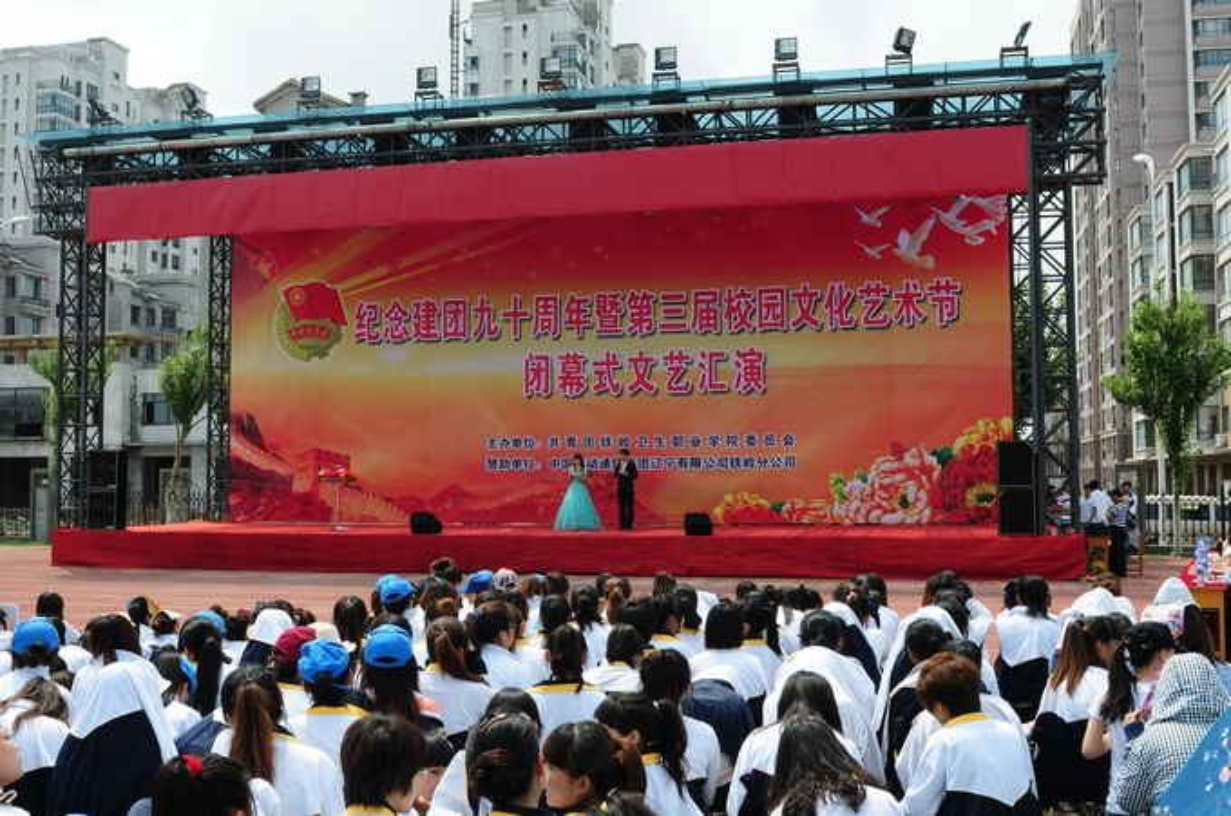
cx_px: 616
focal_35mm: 36
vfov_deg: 36.7
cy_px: 408
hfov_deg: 53.2
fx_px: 1229
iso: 200
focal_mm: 24
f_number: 9
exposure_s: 1/250
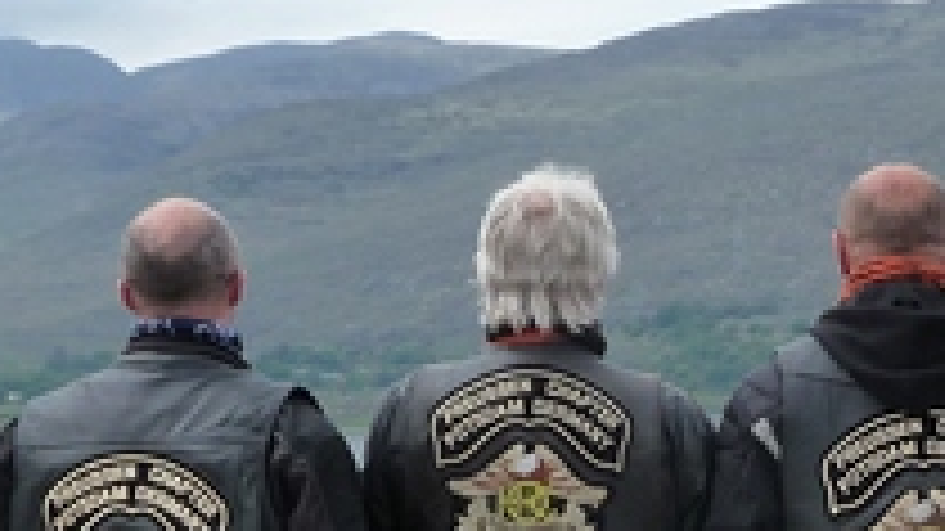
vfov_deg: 12.8
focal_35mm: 93
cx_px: 742
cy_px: 562
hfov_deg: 22.6
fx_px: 2330
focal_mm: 4.7
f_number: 3.3
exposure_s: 1/800
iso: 160
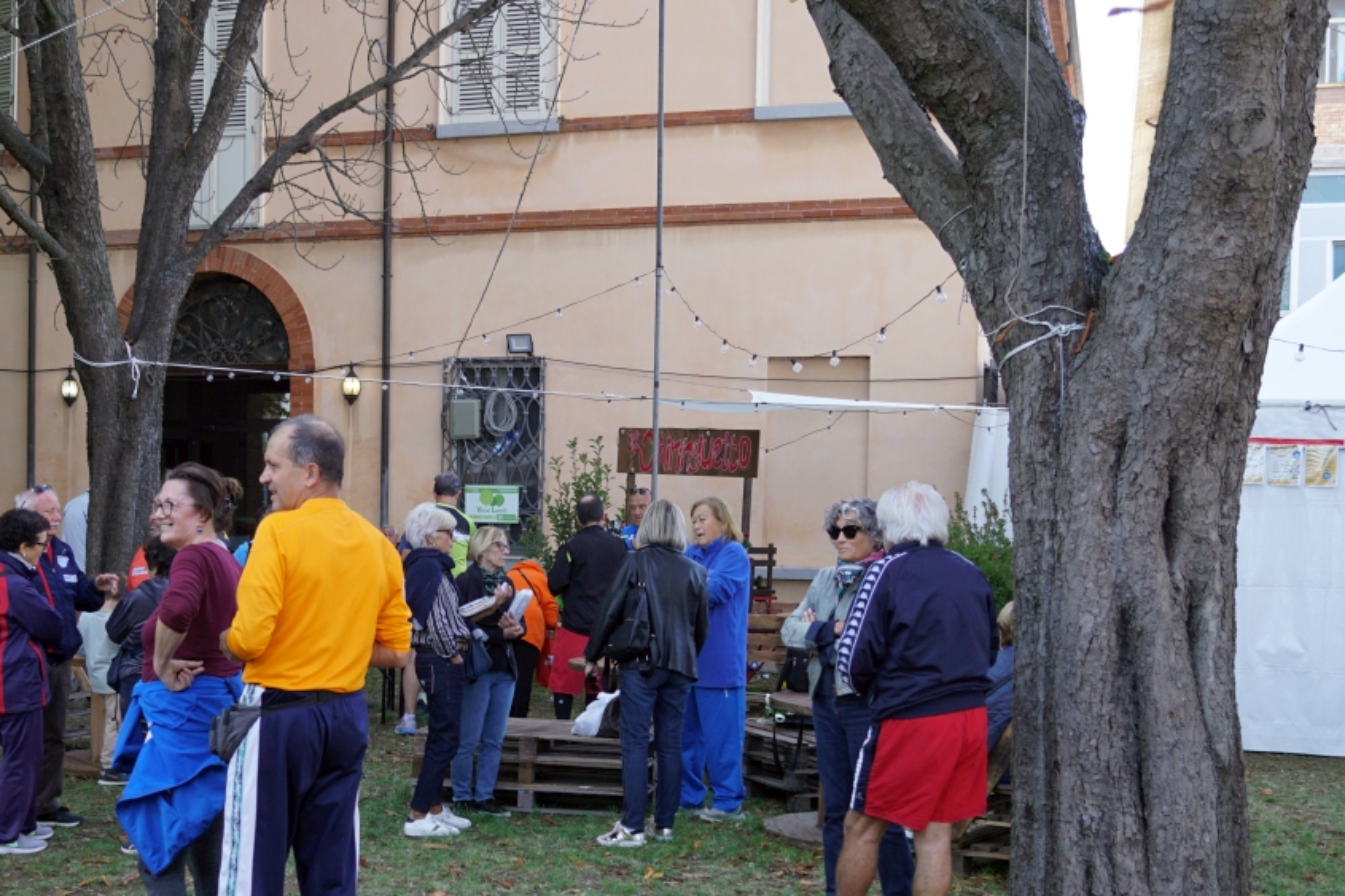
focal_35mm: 50
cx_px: 465
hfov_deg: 39.2
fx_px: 1868
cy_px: 631
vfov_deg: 26.7
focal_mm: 22
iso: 320
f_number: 4
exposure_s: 1/200
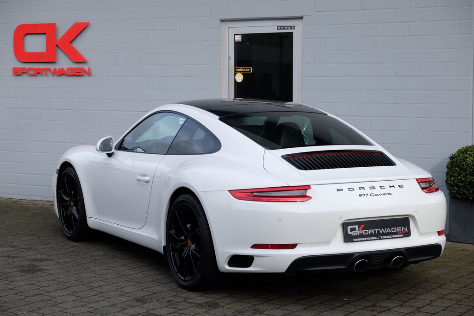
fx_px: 1092
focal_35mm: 83
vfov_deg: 16.4
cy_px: 158
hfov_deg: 24.5
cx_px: 237
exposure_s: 1/210
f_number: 5.6
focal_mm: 55
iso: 200
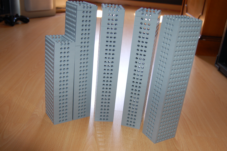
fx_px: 246
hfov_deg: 49.6
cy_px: 76
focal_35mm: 39
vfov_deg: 34.1
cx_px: 114
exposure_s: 1/100
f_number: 4
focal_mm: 26
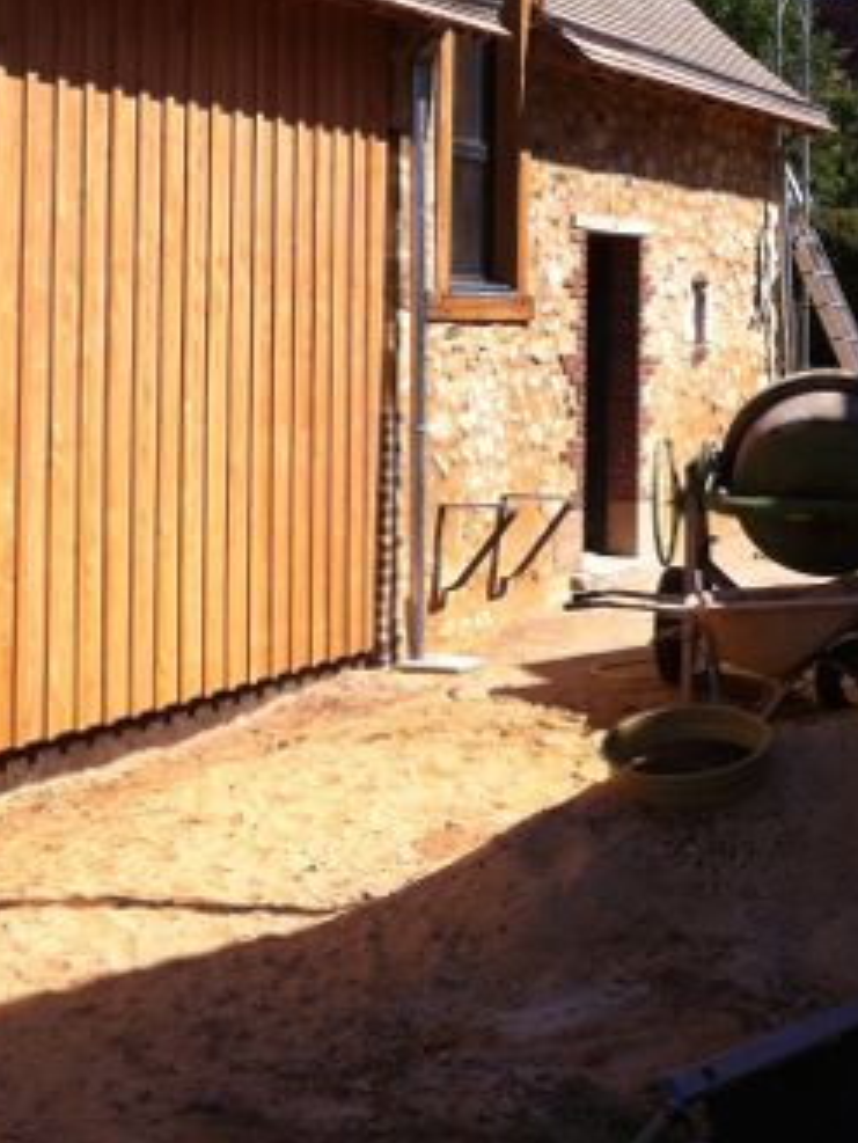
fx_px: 2246
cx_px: 226
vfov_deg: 28.2
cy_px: 313
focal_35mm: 68
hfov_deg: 21.5
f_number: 2.8
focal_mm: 3.85
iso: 80
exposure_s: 1/1436
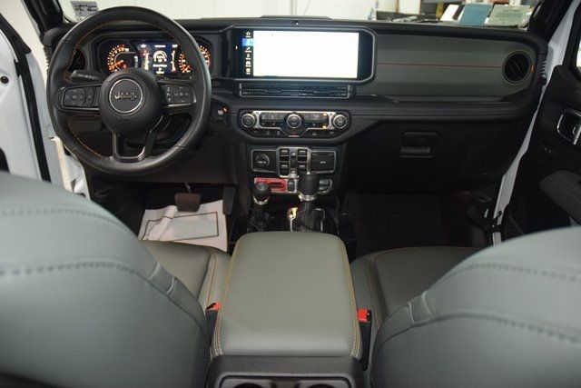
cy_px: 194
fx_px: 436
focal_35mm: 27
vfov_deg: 48.0
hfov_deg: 67.4
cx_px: 290
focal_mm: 18
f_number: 3.5
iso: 1800
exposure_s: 1/80
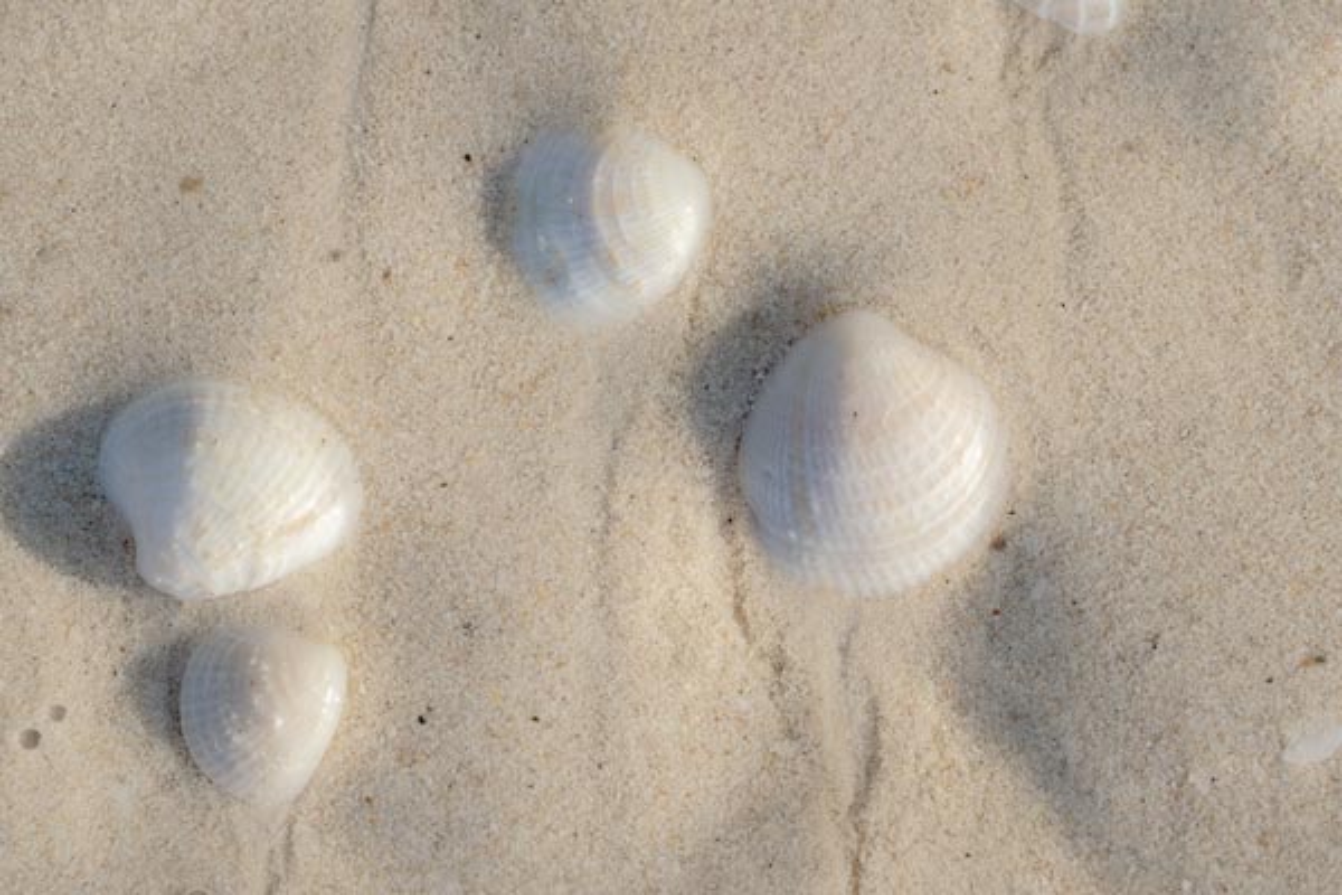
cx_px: 671
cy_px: 448
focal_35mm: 400
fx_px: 14910
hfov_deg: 5.2
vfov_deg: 3.4
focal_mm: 400
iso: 640
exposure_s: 1/4000
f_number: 9
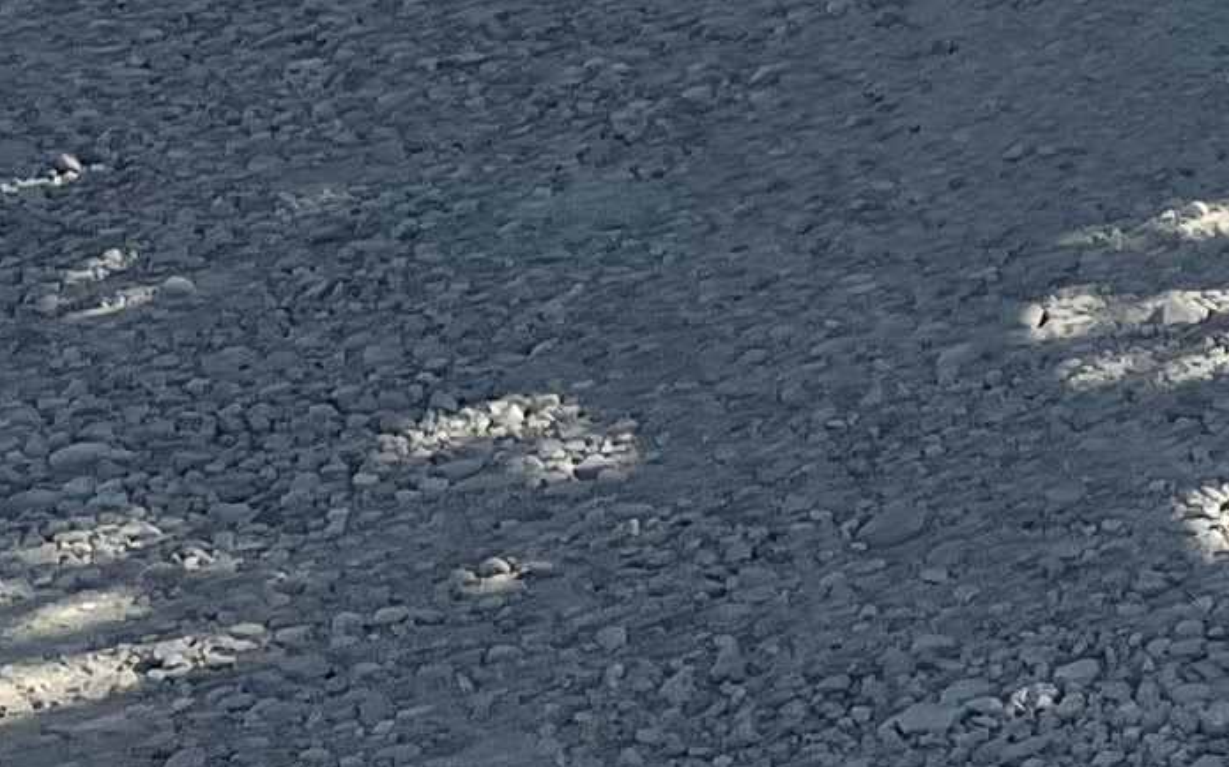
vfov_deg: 7.1
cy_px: -1670
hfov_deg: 11.0
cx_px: 2983
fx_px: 5358
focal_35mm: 160
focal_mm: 5.1
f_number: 1.6
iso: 50
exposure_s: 1/1776
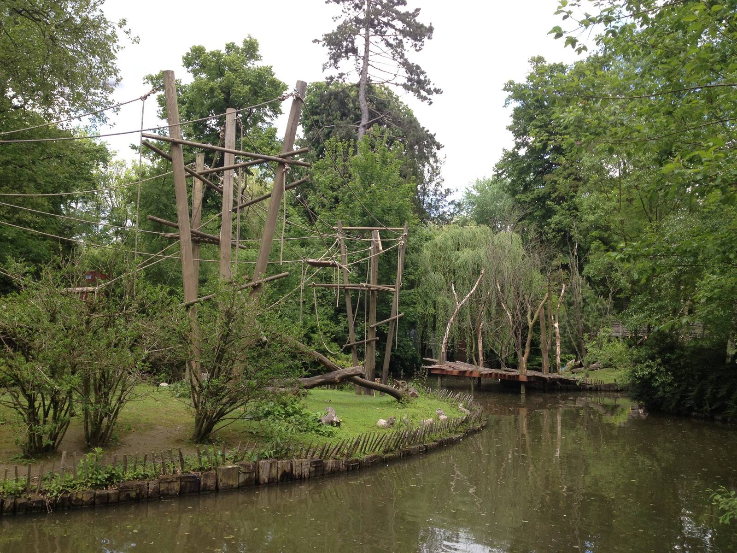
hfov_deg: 52.6
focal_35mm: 35
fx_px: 745
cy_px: 276
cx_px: 368
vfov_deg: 40.7
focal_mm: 4.28
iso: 50
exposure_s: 1/456
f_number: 2.4
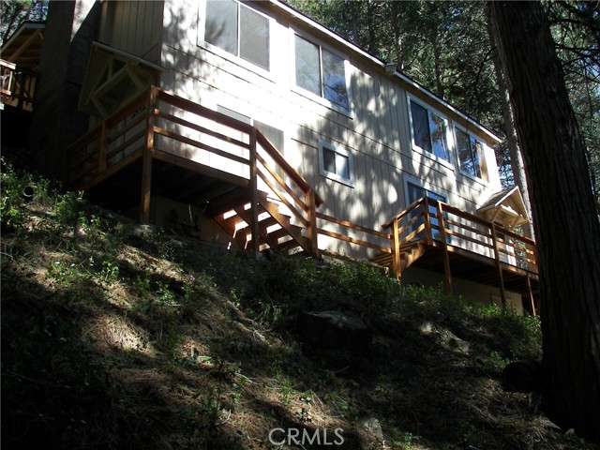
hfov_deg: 51.4
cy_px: 225
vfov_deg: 39.7
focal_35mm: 36
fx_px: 624
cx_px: 300
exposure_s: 1/250
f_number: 2.8
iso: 50
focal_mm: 6
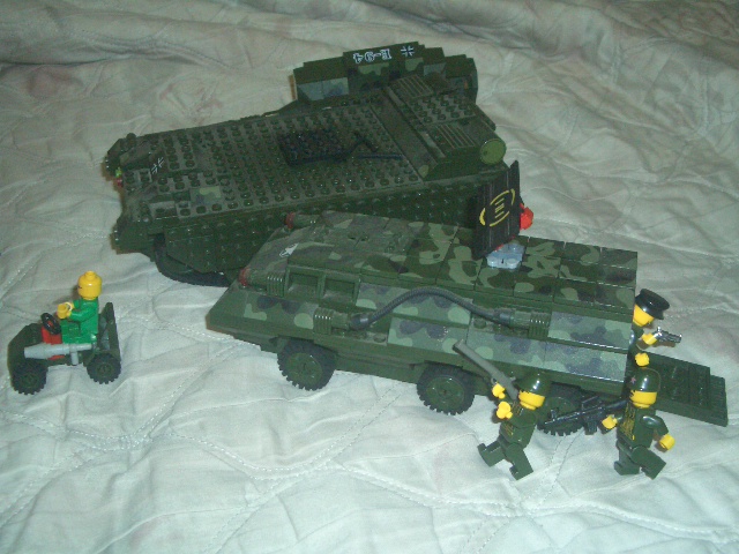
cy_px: 277
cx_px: 370
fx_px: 875
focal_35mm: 41
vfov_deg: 35.1
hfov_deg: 45.8
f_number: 2.8
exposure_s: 1/60
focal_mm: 6.8
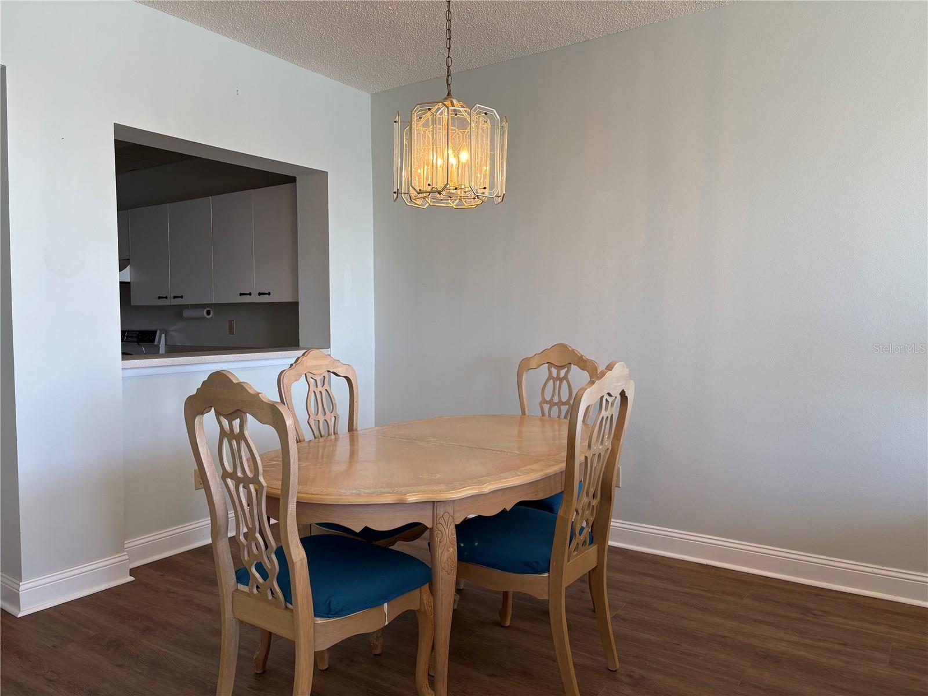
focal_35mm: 26
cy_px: 348
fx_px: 697
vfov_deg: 53.1
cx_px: 464
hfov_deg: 67.3
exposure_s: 1/140
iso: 50
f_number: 1.6
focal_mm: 5.96
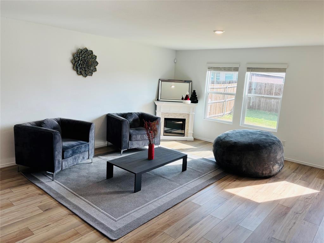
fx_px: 243
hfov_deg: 67.3
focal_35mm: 26
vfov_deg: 53.1
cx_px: 162
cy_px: 122
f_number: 1.6
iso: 32
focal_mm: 5.96
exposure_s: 1/120
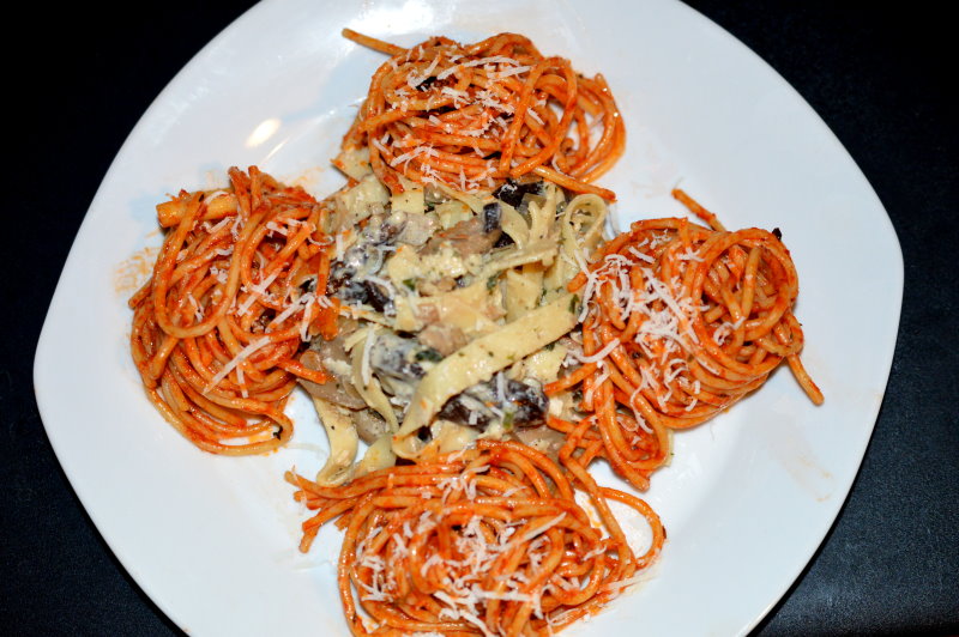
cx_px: 480
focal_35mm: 60
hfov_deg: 33.4
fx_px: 1597
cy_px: 318
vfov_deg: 22.6
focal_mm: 40
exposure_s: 1/60
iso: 1000
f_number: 2.8
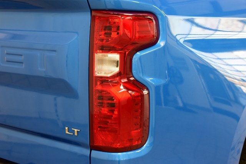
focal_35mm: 69
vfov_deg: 19.7
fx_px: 472
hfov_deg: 29.2
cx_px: 123
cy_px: 82
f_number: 4.5
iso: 1600
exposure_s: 1/60
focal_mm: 46
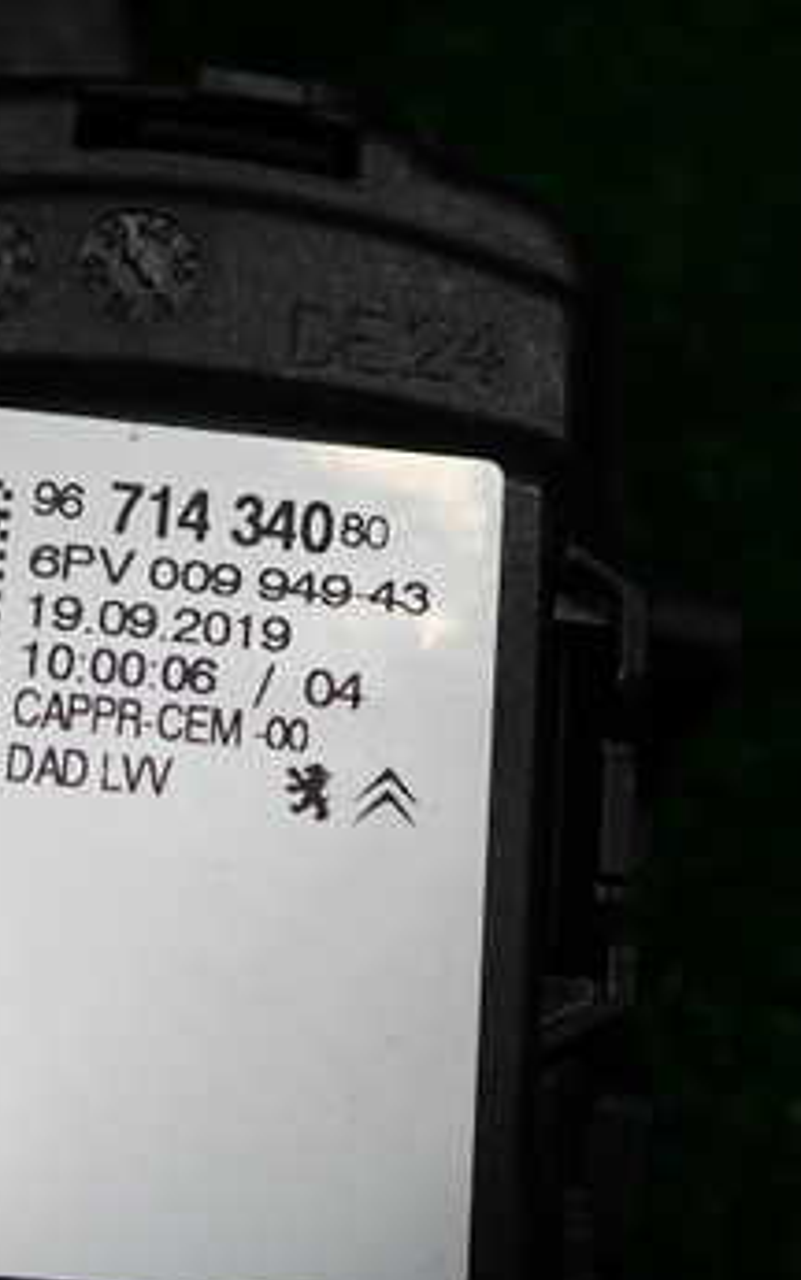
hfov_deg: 21.9
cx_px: 252
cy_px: 742
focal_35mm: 59
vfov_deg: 34.5
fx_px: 2058
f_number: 7.1
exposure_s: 1/30
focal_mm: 5.79
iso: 125
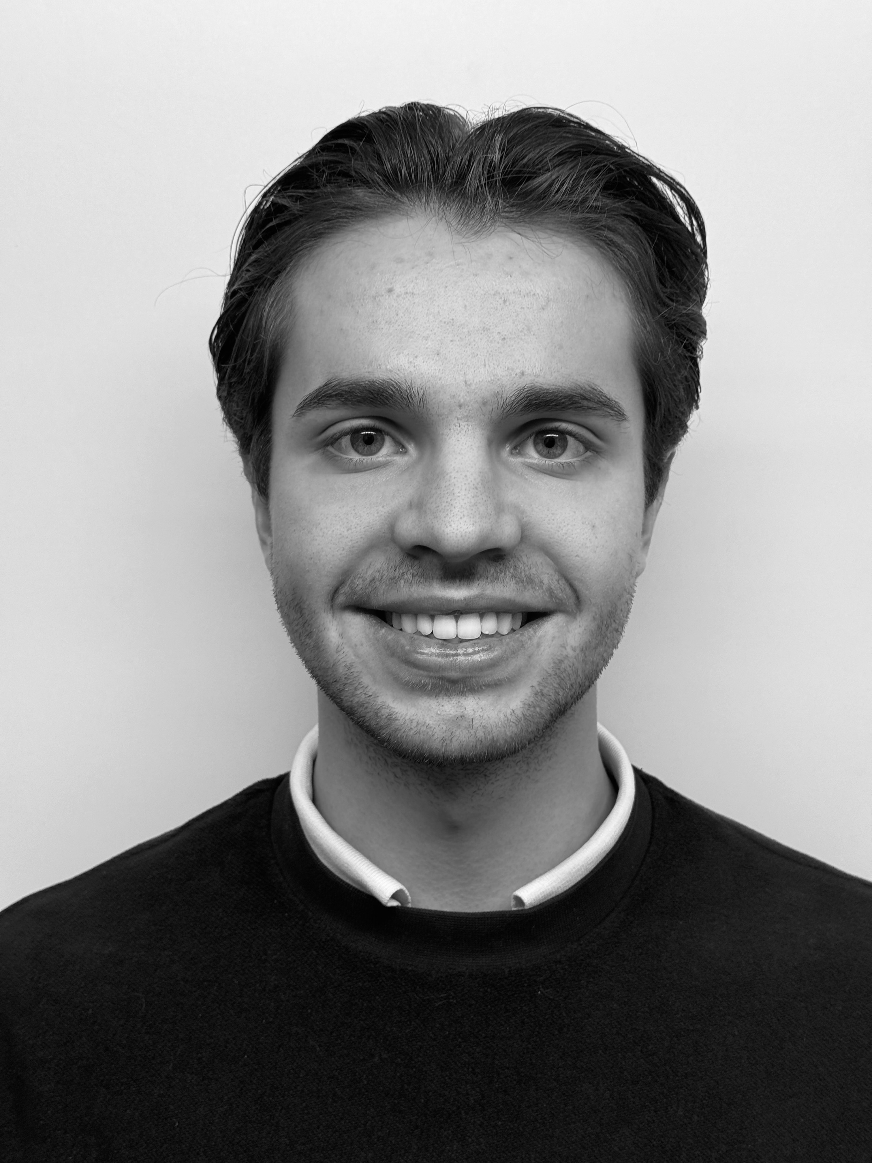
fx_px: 1612
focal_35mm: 48
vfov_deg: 39.7
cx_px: 436
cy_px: 582
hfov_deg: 30.3
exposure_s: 1/50
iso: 50
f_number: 1.78
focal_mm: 6.76
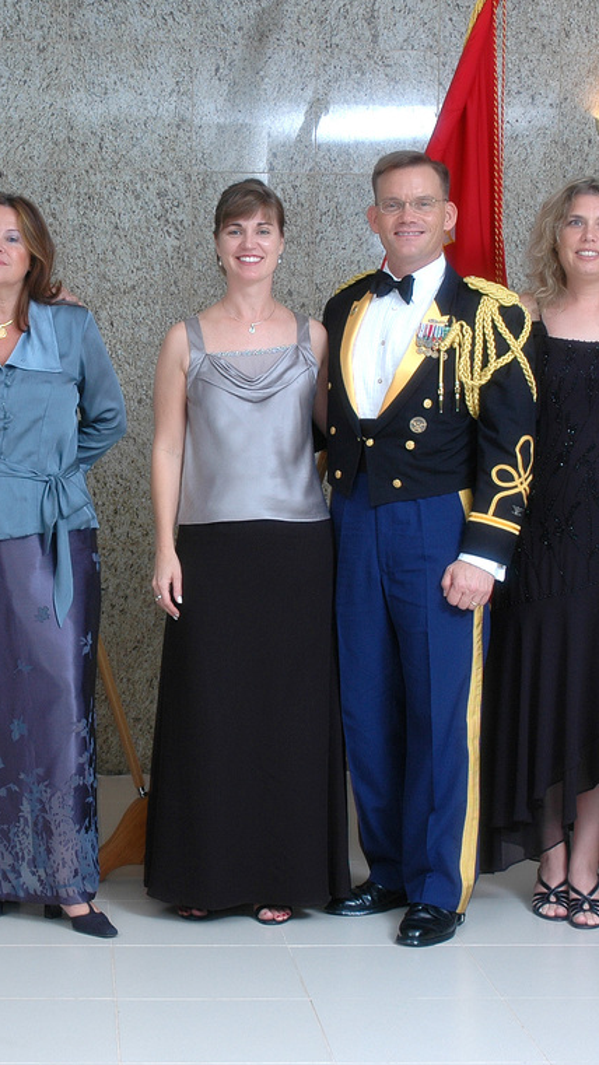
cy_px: 521
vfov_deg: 29.4
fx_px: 2028
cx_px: 129
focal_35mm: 72
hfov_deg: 16.7
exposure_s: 1/20
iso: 200
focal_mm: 29
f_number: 8
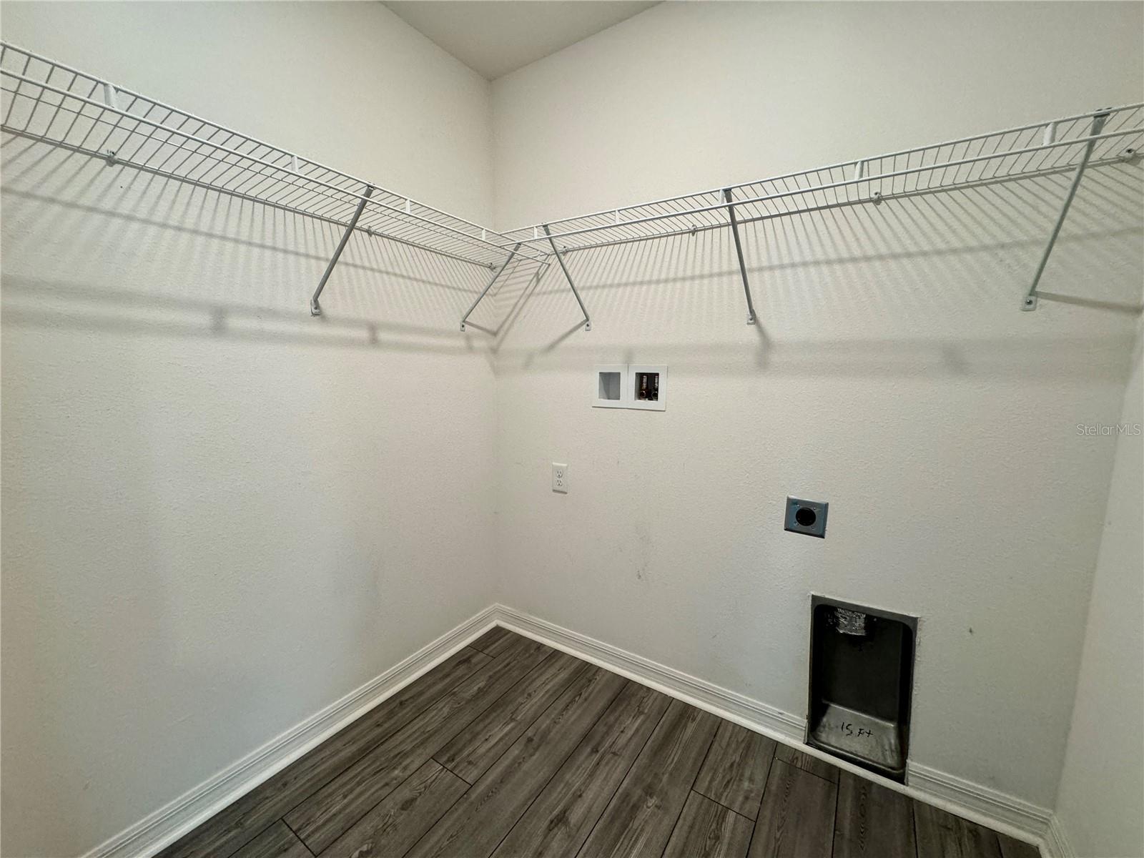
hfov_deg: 102.1
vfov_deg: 85.7
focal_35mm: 14
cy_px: 429
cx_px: 572
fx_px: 463
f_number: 2.2
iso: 250
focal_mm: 2.22
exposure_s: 1/120
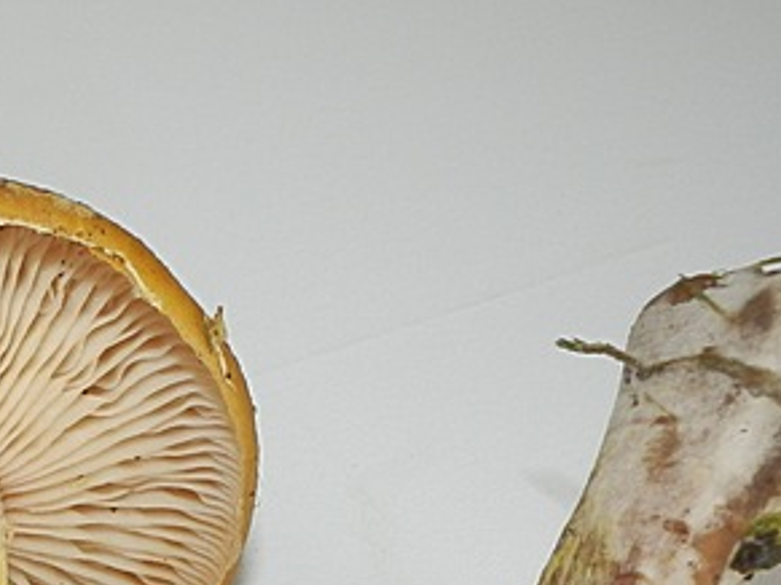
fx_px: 1488
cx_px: -62
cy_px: 735
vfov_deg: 20.5
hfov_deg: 27.1
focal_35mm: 66
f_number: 7.9
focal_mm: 4.2
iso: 160
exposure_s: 1/40
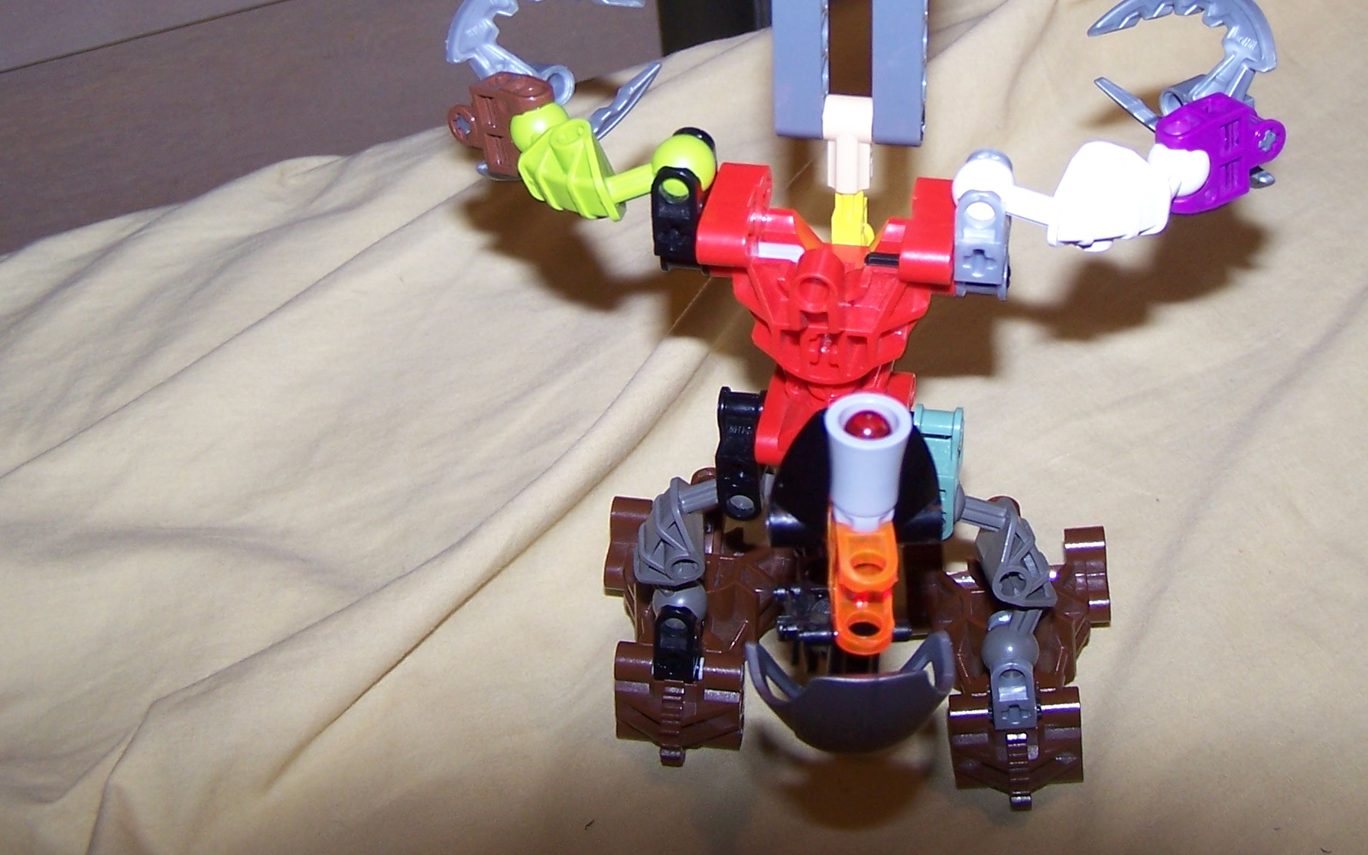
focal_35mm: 58
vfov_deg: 22.0
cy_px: 159
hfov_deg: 34.9
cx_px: 853
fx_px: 2162
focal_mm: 6.3
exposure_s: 1/60
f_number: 2.8
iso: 80
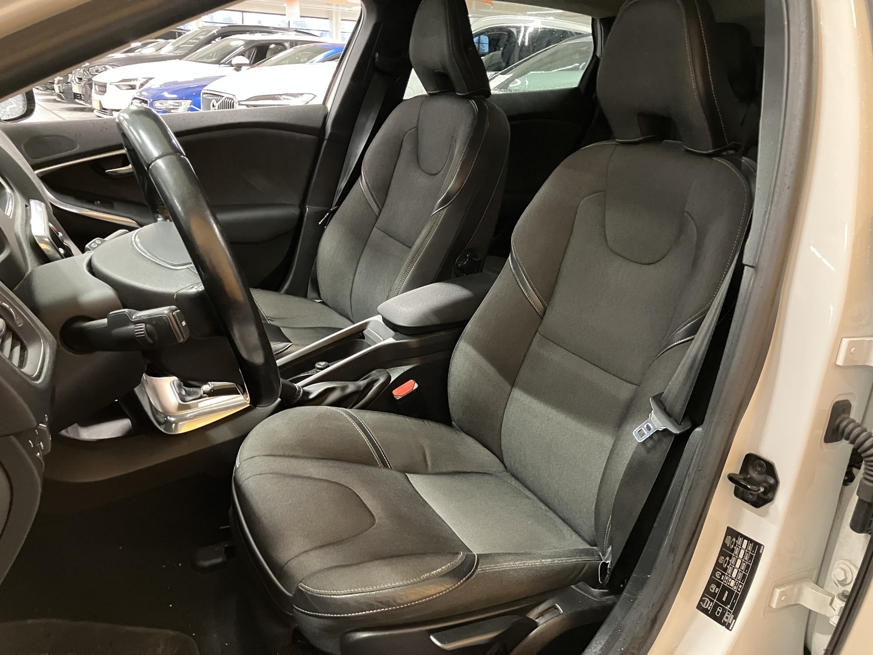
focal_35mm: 28
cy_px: 328
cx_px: 436
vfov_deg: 49.7
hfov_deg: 63.4
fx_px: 706
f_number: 1.8
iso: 640
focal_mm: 3.99
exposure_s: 1/30
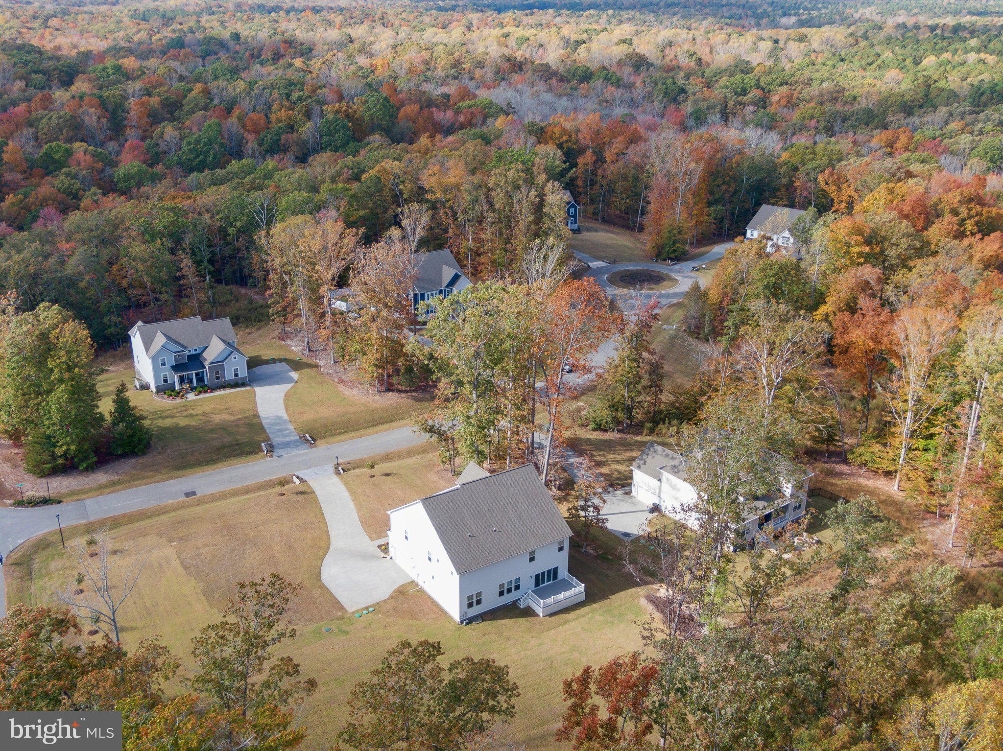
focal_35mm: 34
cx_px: 502
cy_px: 376
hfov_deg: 54.0
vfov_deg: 41.8
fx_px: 985
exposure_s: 1/320
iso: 100
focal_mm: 5.8
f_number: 3.3
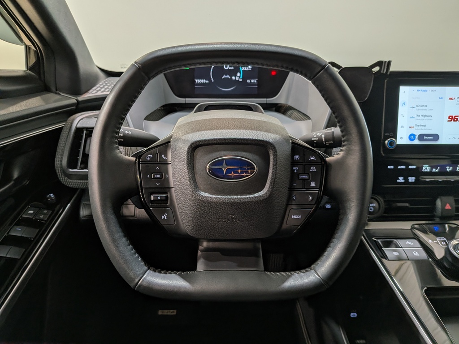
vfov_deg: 56.8
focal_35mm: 24
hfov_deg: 71.6
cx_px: 230
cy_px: 172
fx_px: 318
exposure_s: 1/60
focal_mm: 4.53
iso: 52
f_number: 1.7
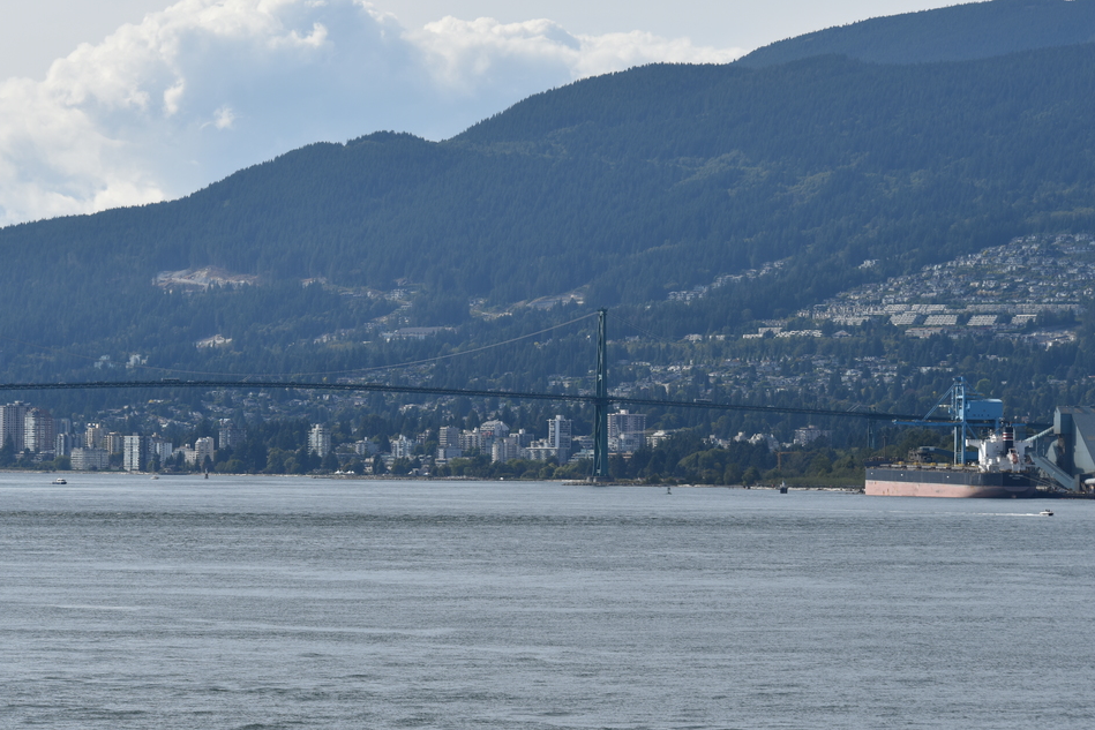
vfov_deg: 7.5
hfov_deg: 11.3
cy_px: 276
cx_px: 453
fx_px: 5536
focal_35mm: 182
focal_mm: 135
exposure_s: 1/320
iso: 100
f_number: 9
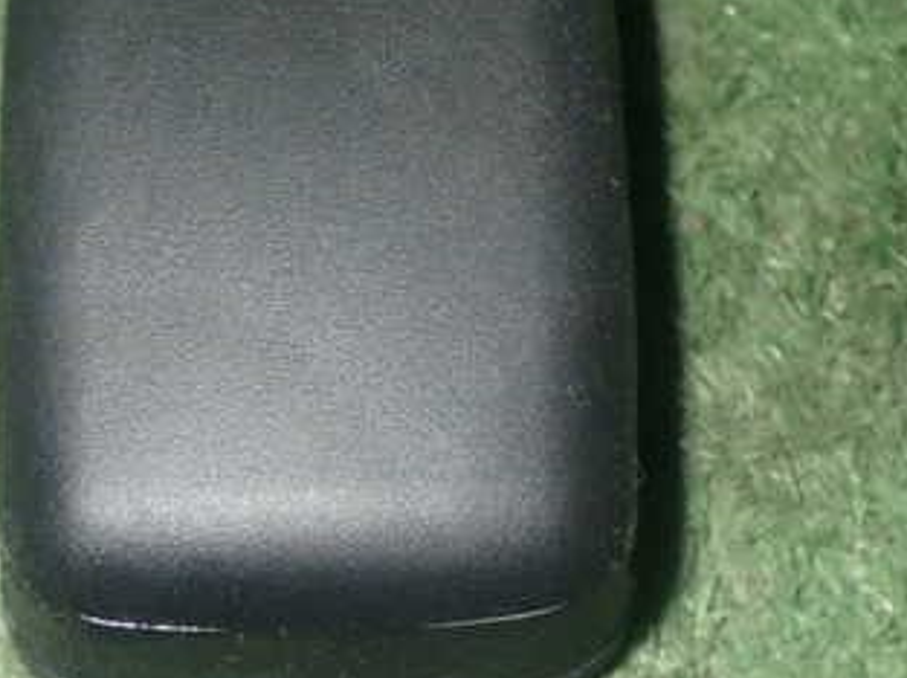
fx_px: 2512
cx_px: 371
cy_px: 203
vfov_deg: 15.3
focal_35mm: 96
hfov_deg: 20.4
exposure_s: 1/50
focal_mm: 9.01
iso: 640
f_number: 9
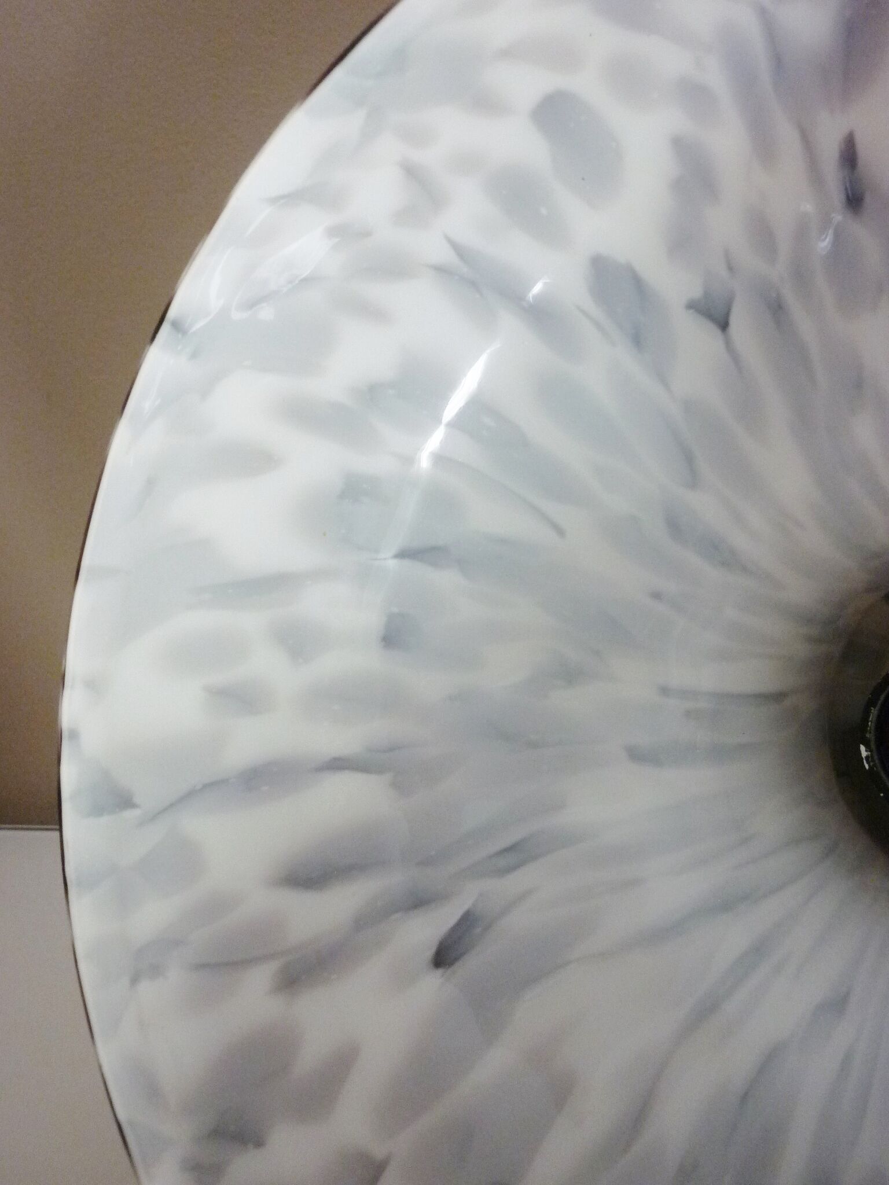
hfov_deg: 42.9
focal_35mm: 33
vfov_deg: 55.4
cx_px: 444
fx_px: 1130
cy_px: 592
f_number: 2.8
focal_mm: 5.5
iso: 320
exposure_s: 1/30
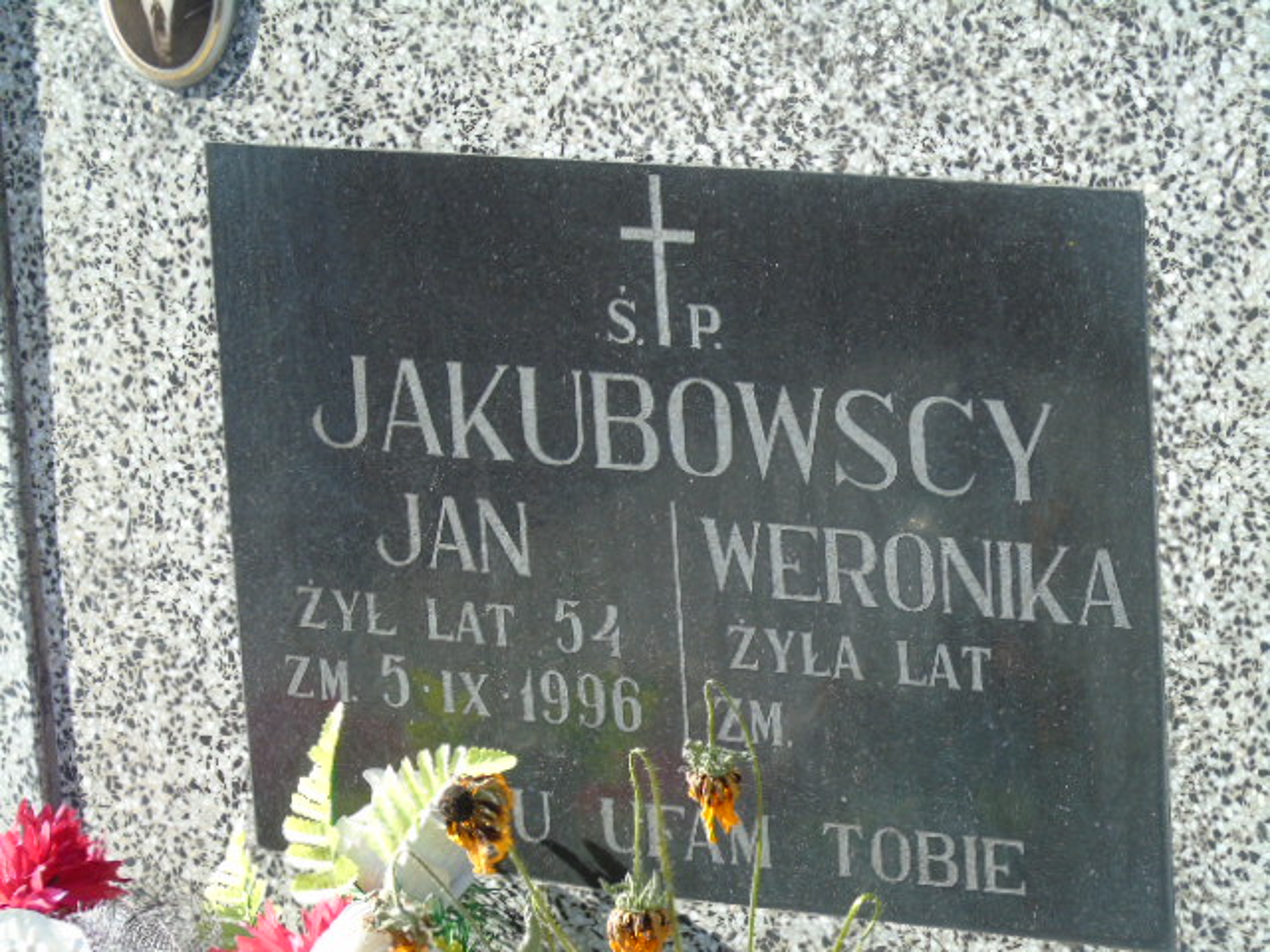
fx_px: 6824
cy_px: 476
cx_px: 635
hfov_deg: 10.6
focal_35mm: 186
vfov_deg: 8.0
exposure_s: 1/125
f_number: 5
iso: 100
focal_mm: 33
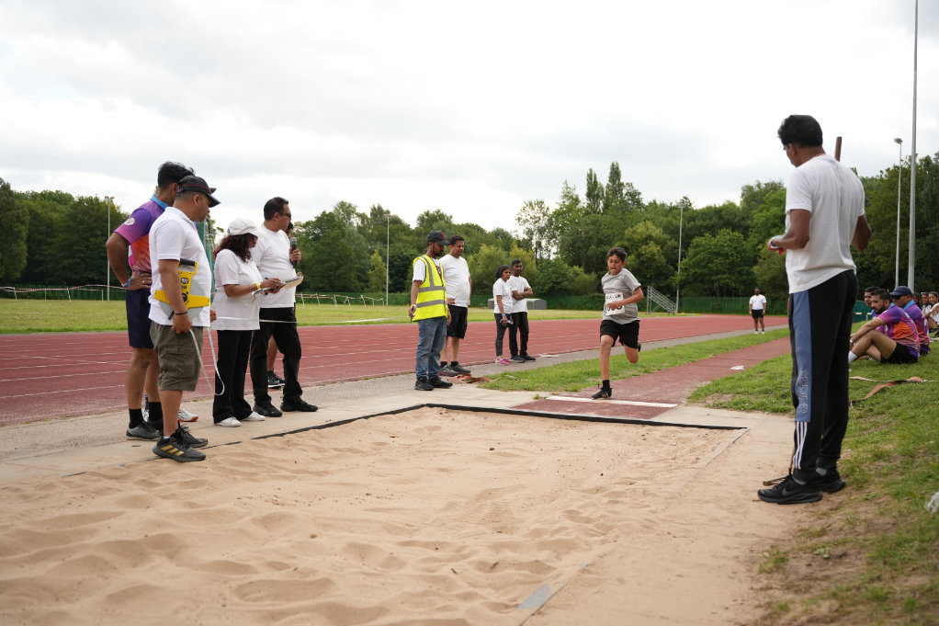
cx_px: 470
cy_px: 313
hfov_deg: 57.2
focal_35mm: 33
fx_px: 861
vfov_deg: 40.0
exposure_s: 1/2000
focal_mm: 33
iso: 250
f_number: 2.8
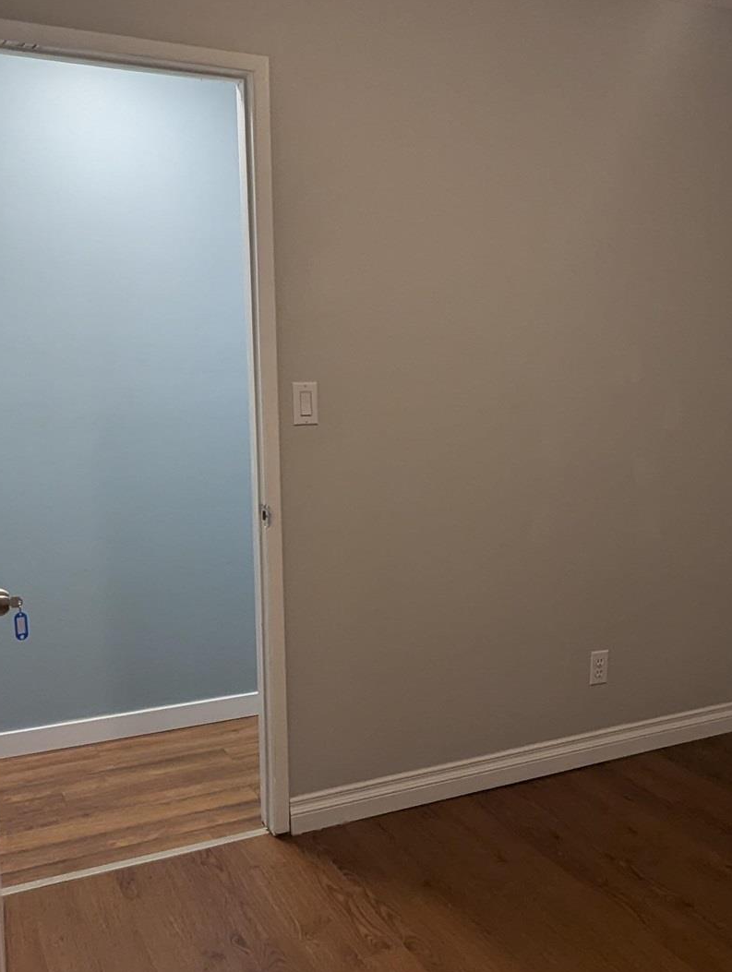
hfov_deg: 40.6
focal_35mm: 35
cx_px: 449
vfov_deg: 52.4
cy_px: 541
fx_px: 984
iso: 63
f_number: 2.2
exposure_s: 1/30
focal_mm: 2.35
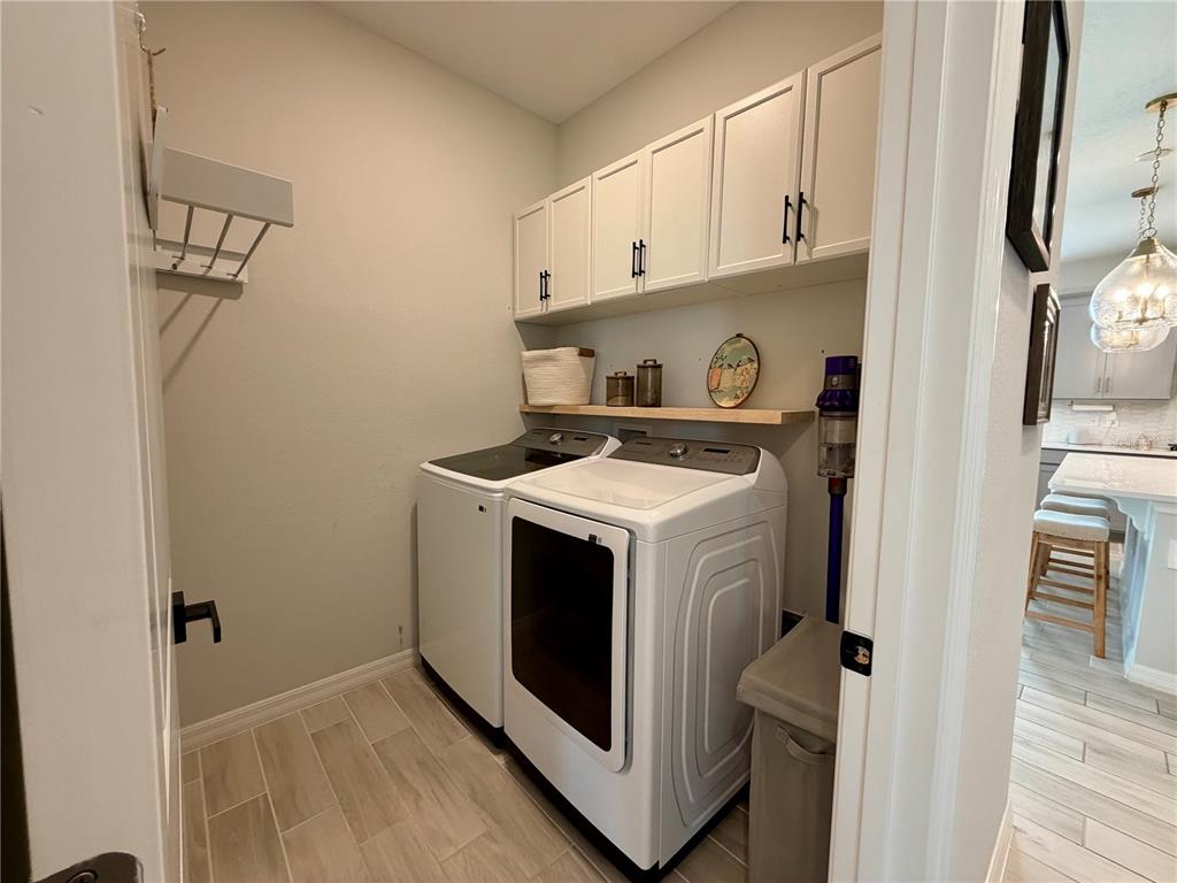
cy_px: 442
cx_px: 588
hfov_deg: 102.1
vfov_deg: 85.7
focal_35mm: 14
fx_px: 476
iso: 320
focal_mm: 2.22
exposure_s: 1/60
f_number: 2.2
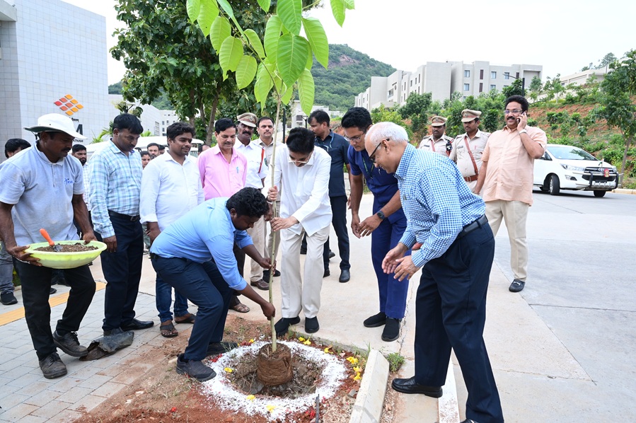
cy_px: 212
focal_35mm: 24
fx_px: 424
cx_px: 318
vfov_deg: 53.1
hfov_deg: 73.8
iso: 1250
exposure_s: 1/200
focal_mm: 24
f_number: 11
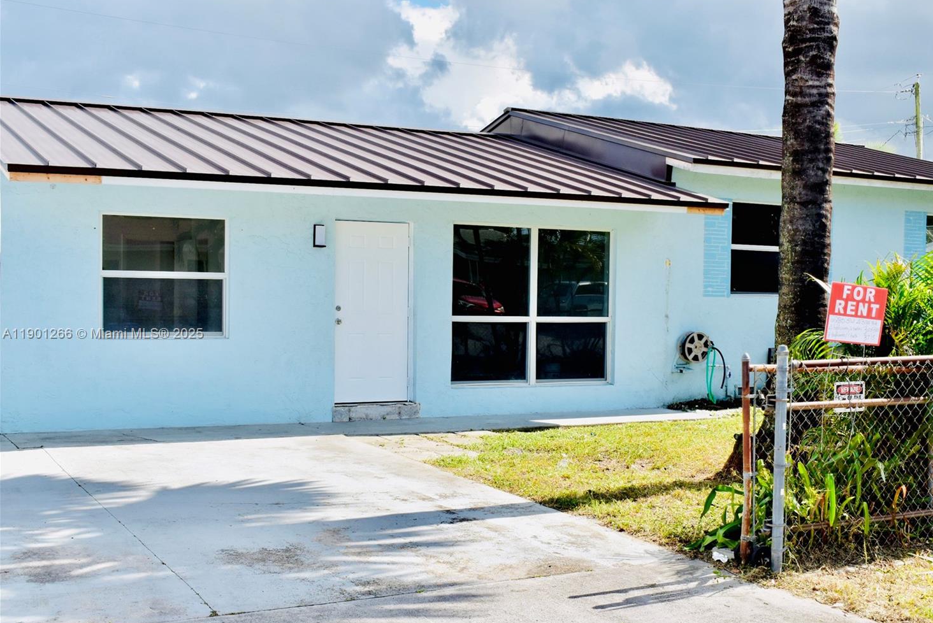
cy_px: 335
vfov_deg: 28.4
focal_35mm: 48
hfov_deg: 41.4
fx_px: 1233
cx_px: 509
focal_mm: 29
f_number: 11
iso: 400
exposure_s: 1/400
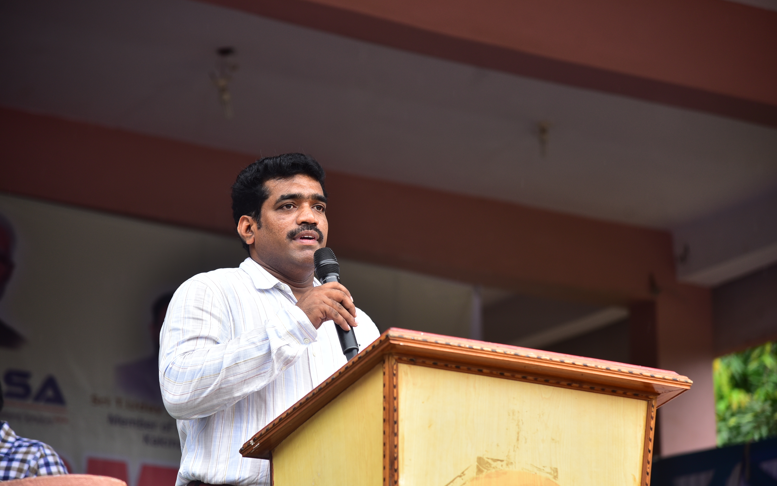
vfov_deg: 10.7
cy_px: 258
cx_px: 389
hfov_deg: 17.0
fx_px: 2605
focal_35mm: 123
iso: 320
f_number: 4
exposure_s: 1/250
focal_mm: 120
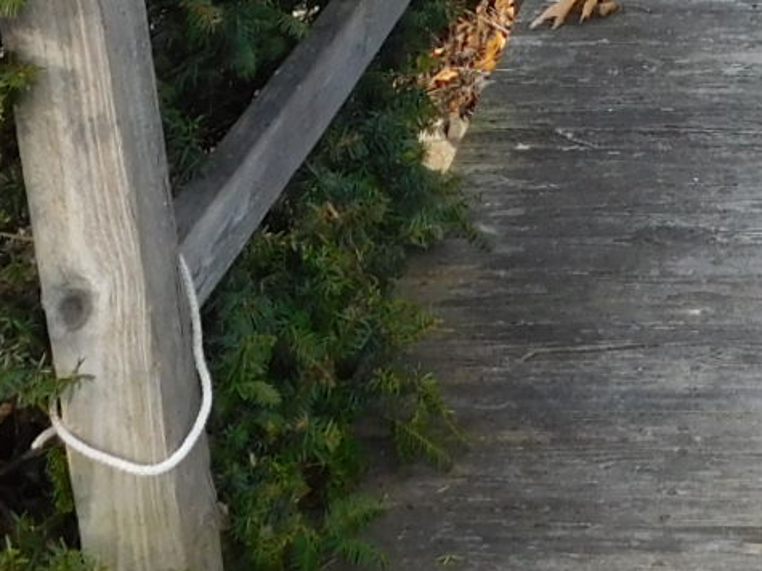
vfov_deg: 12.6
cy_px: -340
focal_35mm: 110
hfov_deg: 17.3
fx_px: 2421
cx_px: 829
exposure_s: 1/250
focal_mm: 4
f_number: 3
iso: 125
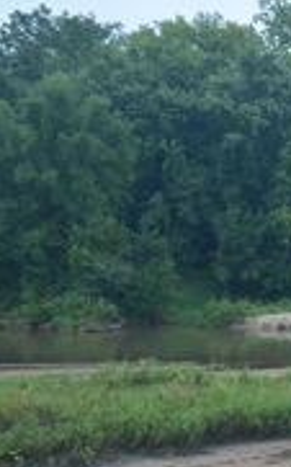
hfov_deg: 14.4
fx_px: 965
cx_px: 577
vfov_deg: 27.1
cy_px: 276
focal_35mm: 76
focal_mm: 20
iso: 200
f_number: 8
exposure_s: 1/250
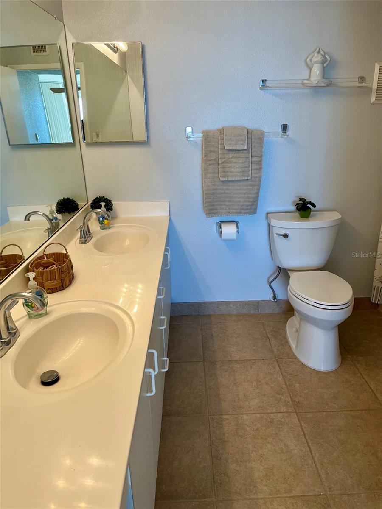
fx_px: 383
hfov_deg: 53.1
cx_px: 191
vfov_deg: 67.3
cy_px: 254
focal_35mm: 26
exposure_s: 1/120
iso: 64
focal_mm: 5.1
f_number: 1.6
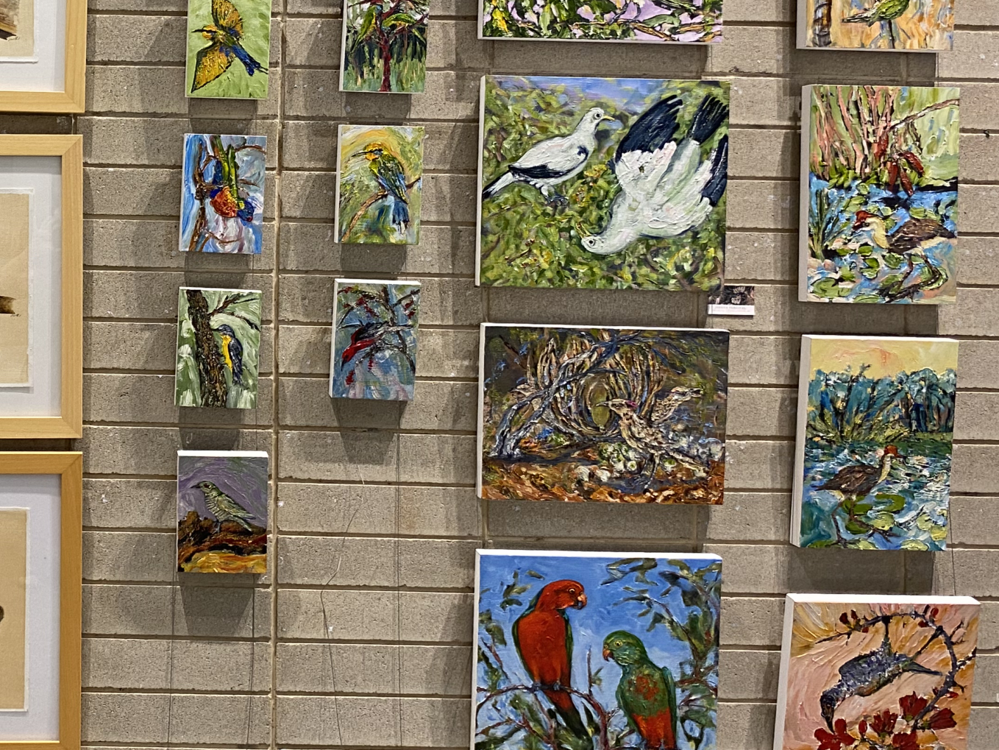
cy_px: 238
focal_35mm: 49
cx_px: 88
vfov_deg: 29.4
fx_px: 1414
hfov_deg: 36.3
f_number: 1.8
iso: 100
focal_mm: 4.25
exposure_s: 1/50
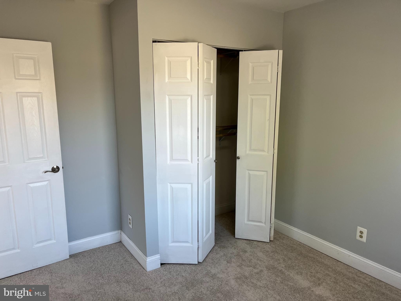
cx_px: 200
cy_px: 150
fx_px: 301
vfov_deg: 53.1
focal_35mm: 26
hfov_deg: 67.3
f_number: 1.6
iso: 80
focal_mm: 5.1
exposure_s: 1/120
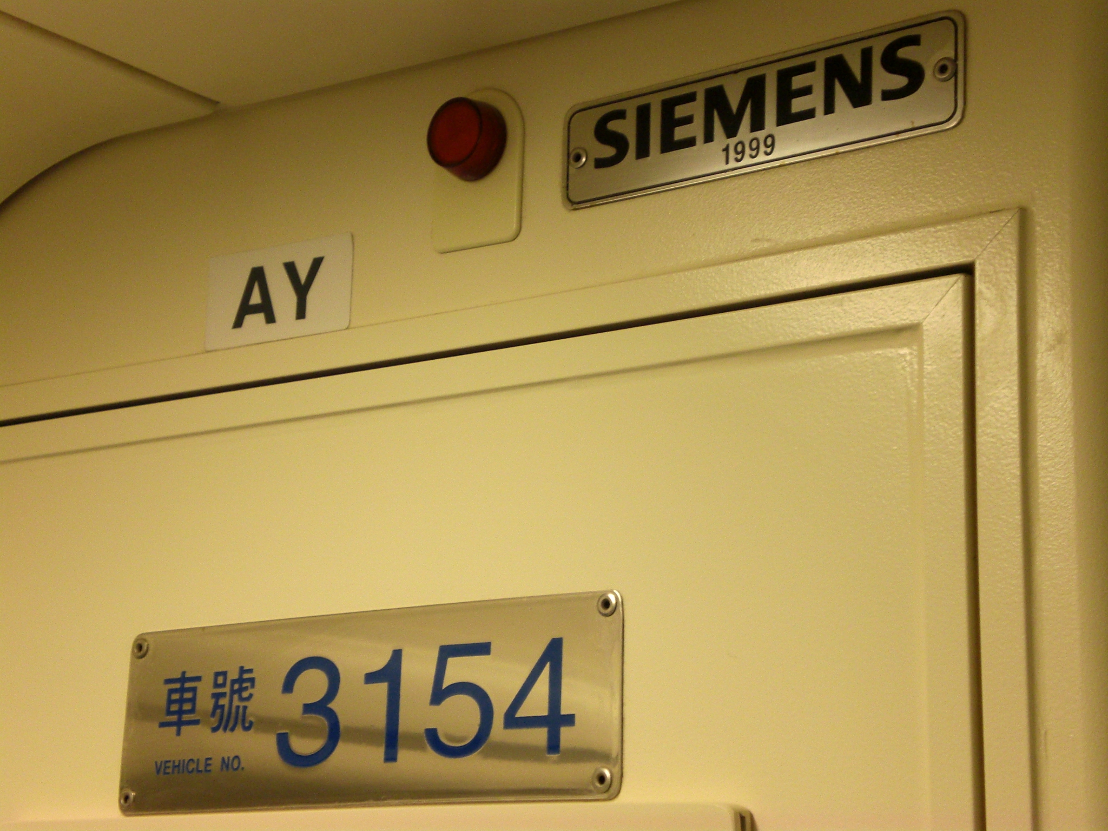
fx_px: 2401
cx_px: 554
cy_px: 416
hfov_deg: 26.0
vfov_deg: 19.6
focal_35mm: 75
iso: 200
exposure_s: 1/20
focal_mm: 12.47
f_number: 4.5
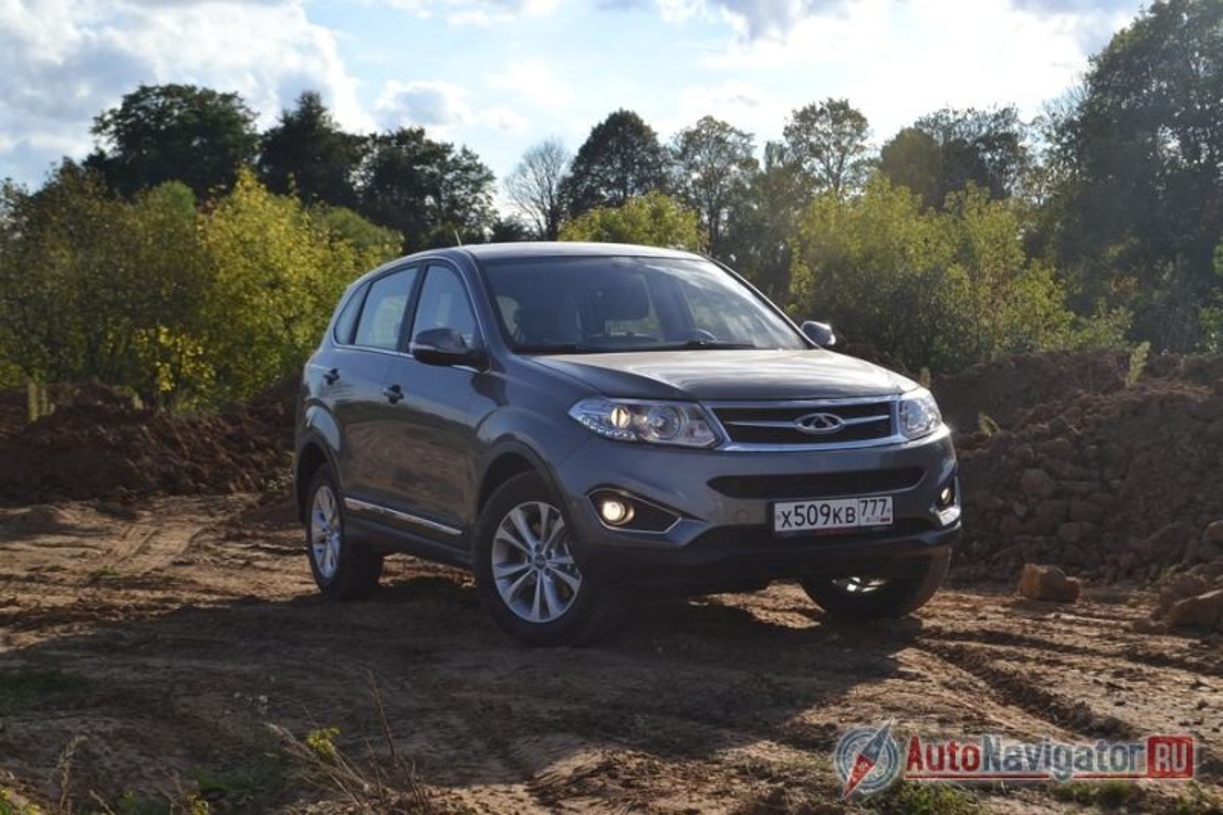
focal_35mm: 54
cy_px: 408
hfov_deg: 36.9
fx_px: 1834
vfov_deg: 25.0
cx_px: 612
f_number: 7.1
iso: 100
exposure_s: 1/200
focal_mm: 36
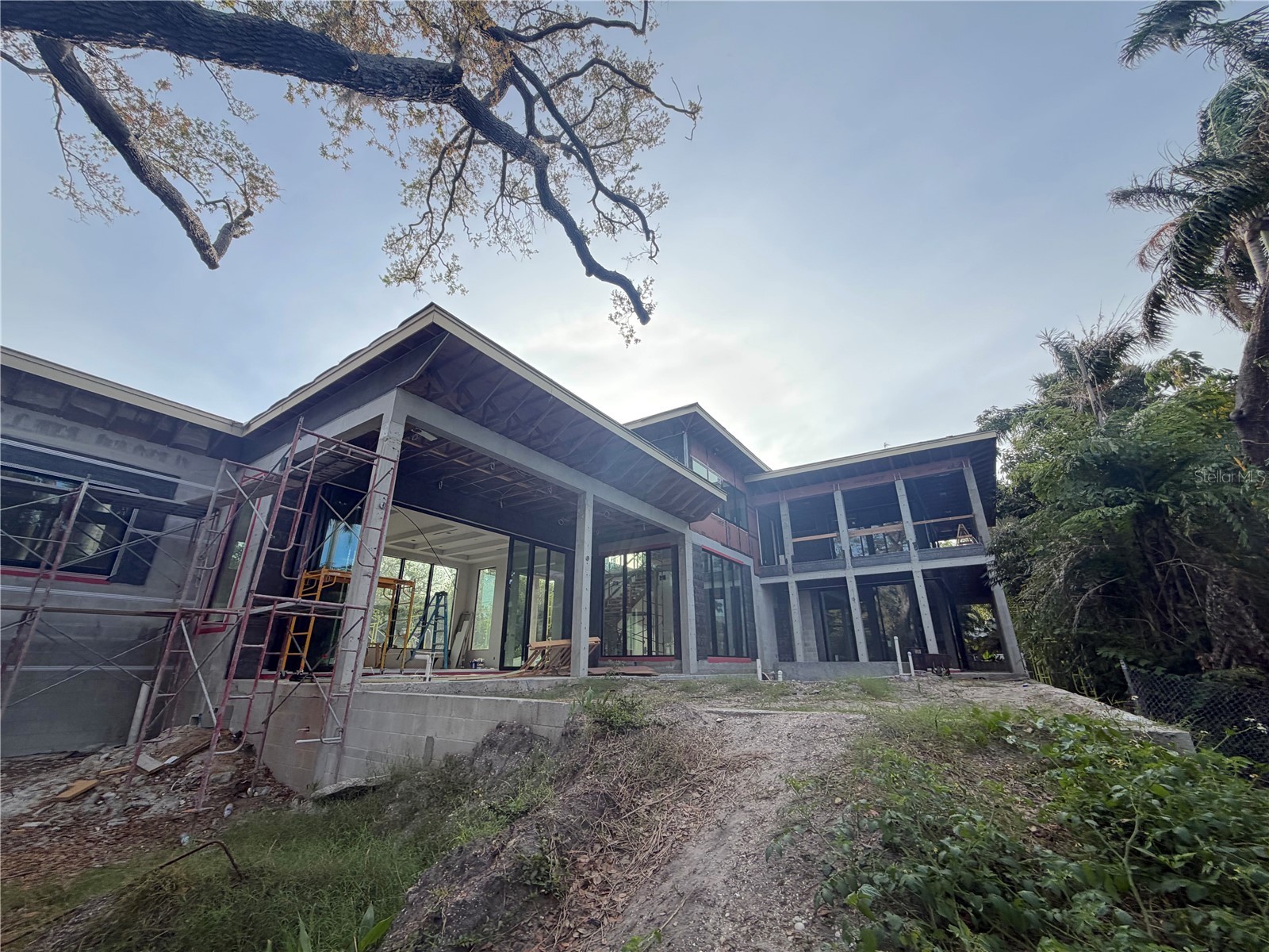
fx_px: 513
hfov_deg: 102.1
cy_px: 476
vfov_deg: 85.7
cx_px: 634
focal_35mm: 14
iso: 40
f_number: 2.2
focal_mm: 2.22
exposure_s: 1/502
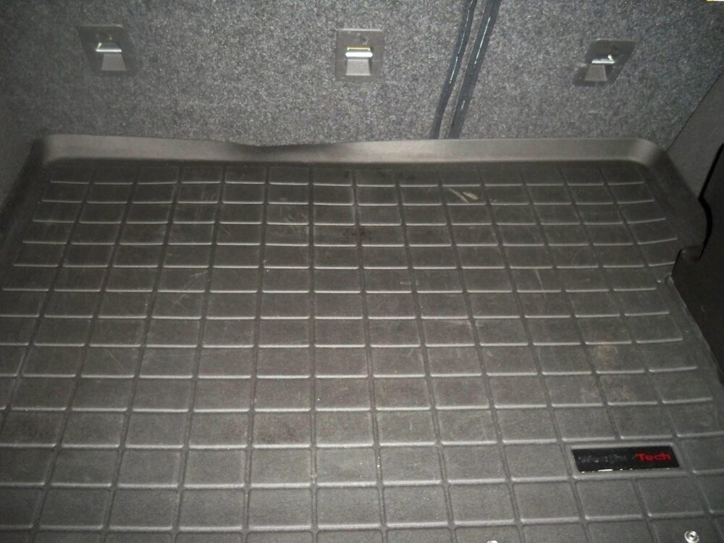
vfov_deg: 40.7
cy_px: 272
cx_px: 362
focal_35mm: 35
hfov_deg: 52.6
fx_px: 732
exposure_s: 1/60
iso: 400
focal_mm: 6.3
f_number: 3.1
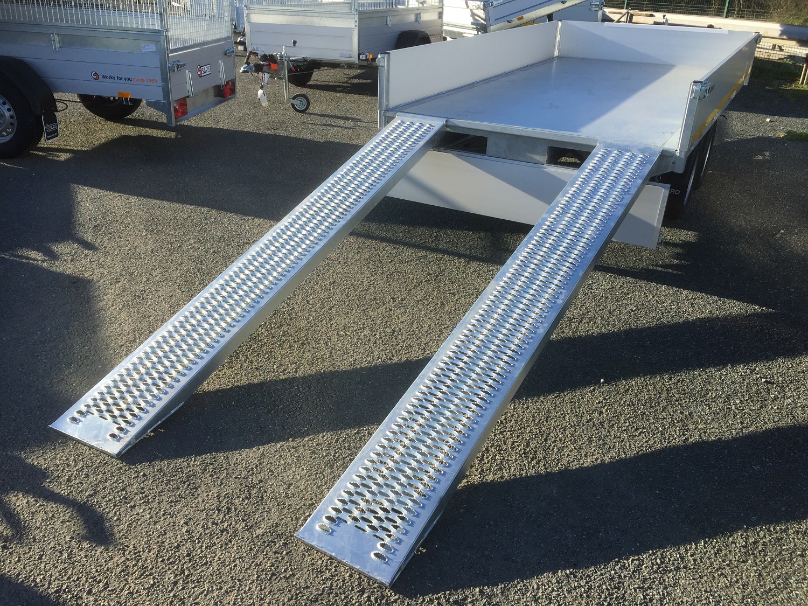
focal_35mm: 29
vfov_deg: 48.2
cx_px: 404
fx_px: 677
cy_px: 303
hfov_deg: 61.7
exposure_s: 1/879
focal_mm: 4.15
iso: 32
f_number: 2.2
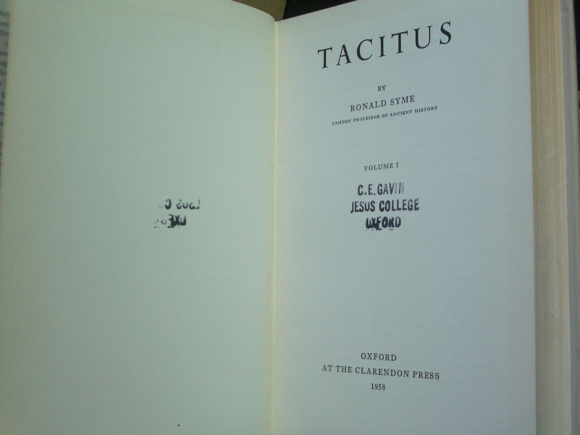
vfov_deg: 29.7
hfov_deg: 38.9
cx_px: 290
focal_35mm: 49
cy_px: 218
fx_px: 821
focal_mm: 8.2
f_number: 3.1
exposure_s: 1/80
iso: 100
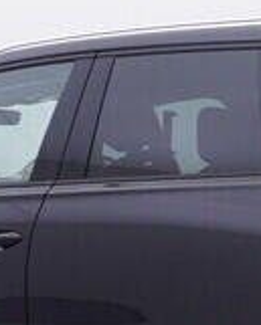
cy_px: 325
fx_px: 1292
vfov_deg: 14.1
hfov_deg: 11.5
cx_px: 22
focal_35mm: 134
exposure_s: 1/80
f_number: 5
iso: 200
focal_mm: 15
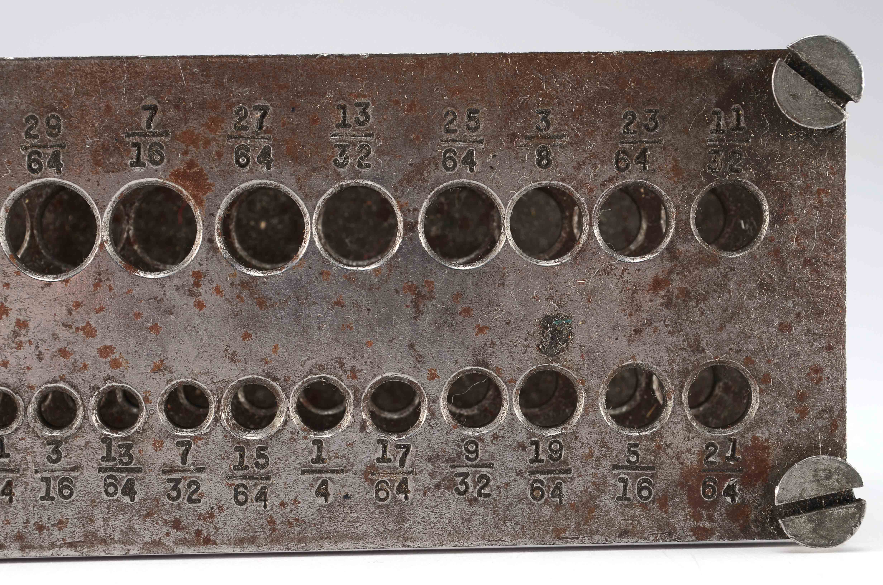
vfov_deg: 19.6
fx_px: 1689
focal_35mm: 69
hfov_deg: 29.3
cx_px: 442
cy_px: 292
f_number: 11
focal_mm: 46
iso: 100
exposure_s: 1/80
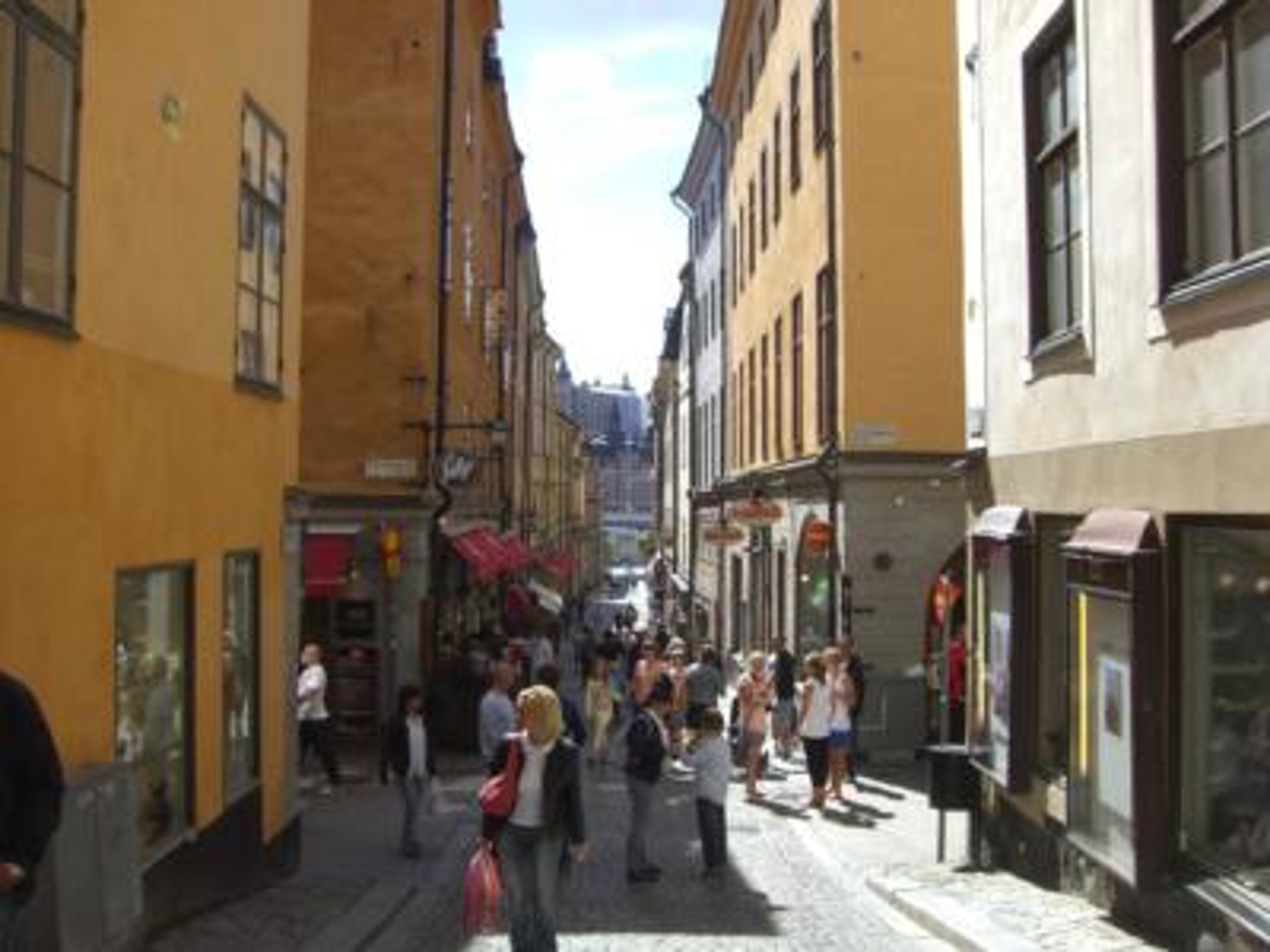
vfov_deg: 37.7
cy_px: 476
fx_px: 1394
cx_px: 635
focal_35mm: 38
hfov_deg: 49.0
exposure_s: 1/250
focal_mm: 6.2
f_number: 4.3
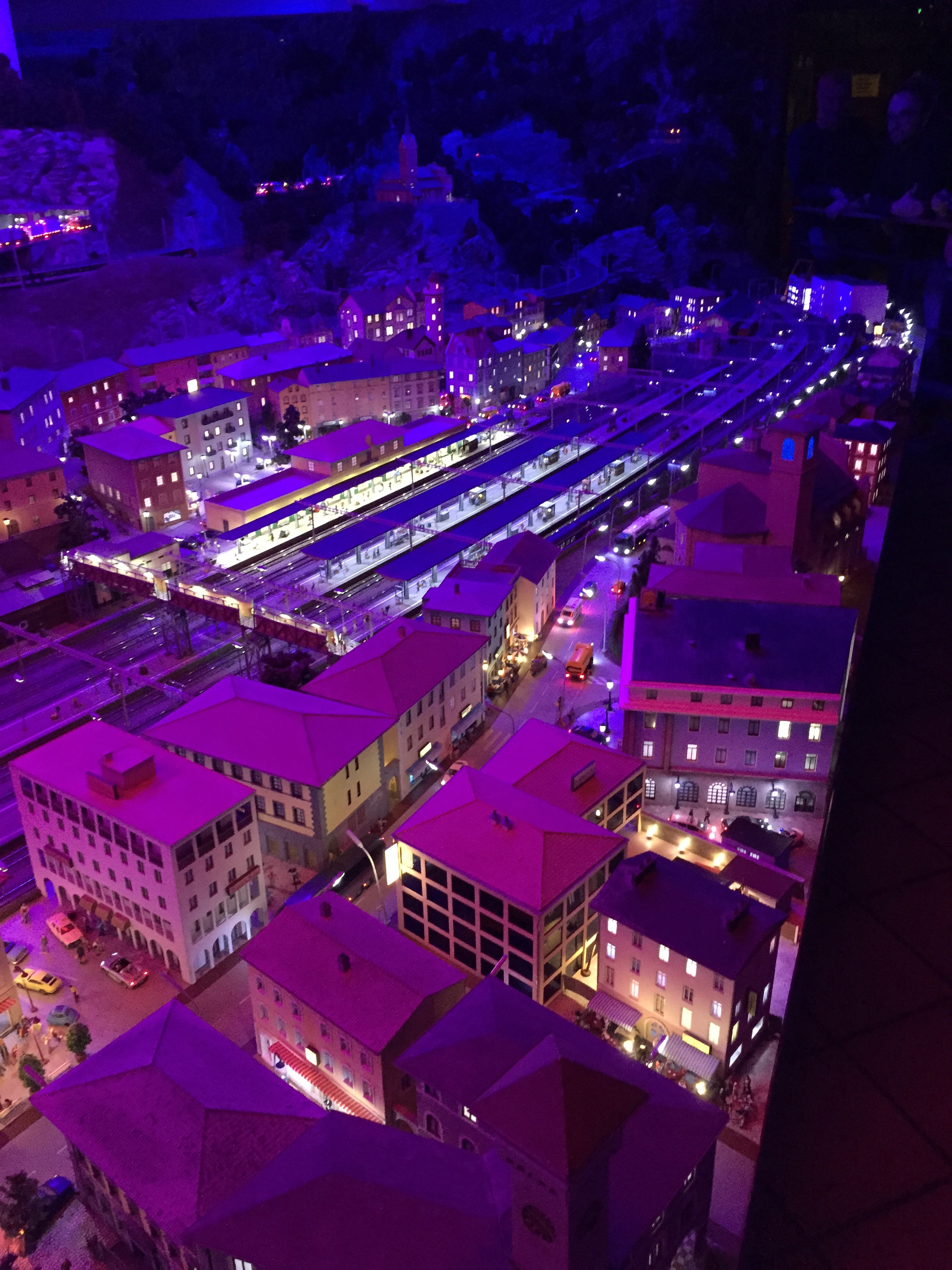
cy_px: 635
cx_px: 476
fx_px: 1063
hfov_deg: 48.2
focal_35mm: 29
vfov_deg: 61.7
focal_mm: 4.15
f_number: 2.2
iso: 320
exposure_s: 1/15
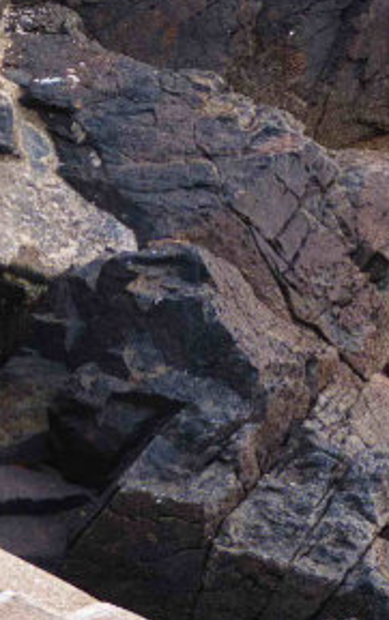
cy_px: -869
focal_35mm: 268
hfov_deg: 4.9
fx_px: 4539
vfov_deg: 7.3
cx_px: 20
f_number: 8
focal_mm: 38
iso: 100
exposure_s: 150
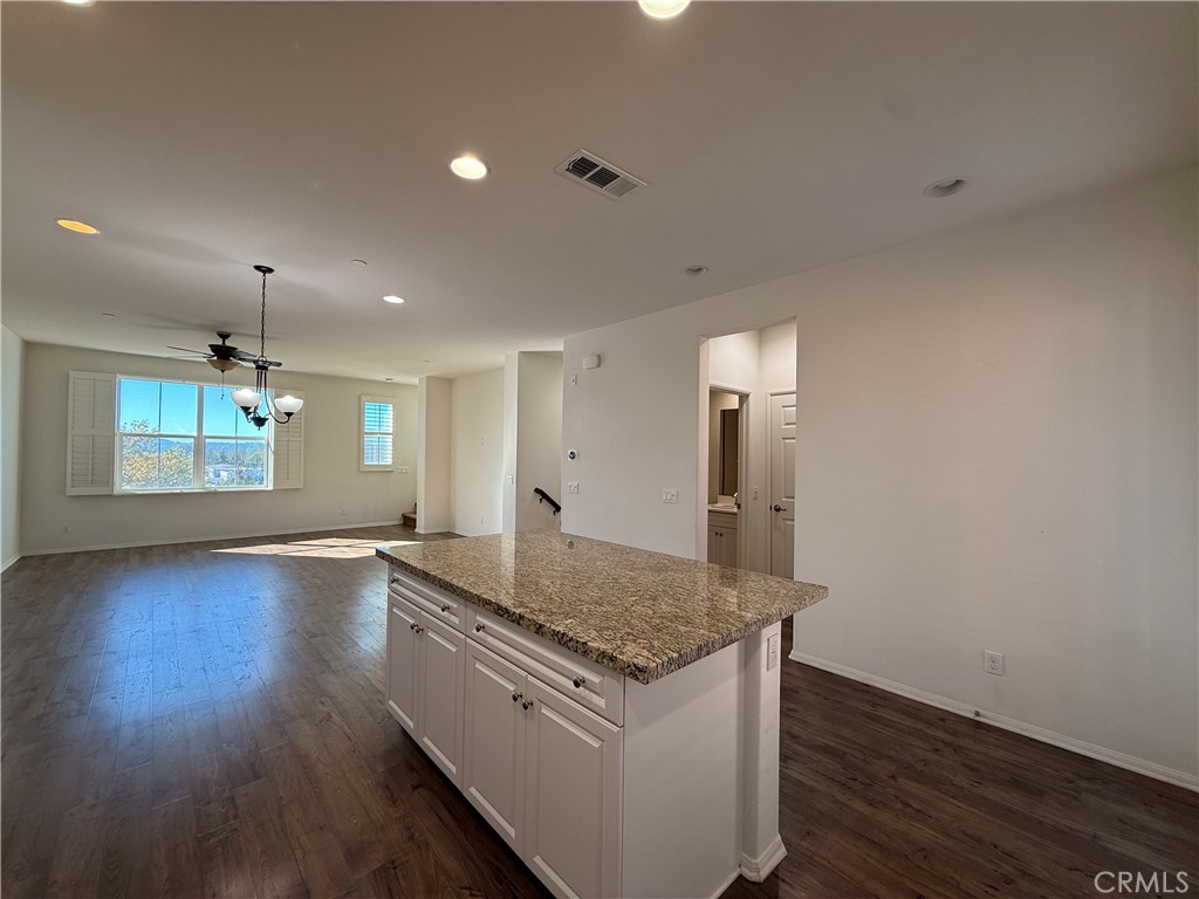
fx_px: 485
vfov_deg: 85.7
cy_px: 450
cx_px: 600
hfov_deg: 102.1
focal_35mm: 14
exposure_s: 1/120
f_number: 2.2
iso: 80
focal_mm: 2.22
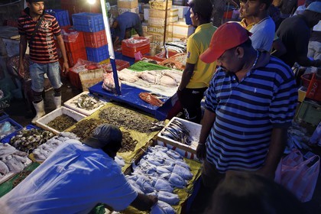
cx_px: 160
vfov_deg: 53.1
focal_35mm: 24
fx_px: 214
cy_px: 107
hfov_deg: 73.7
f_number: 4.5
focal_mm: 24
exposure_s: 1/125
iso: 2000
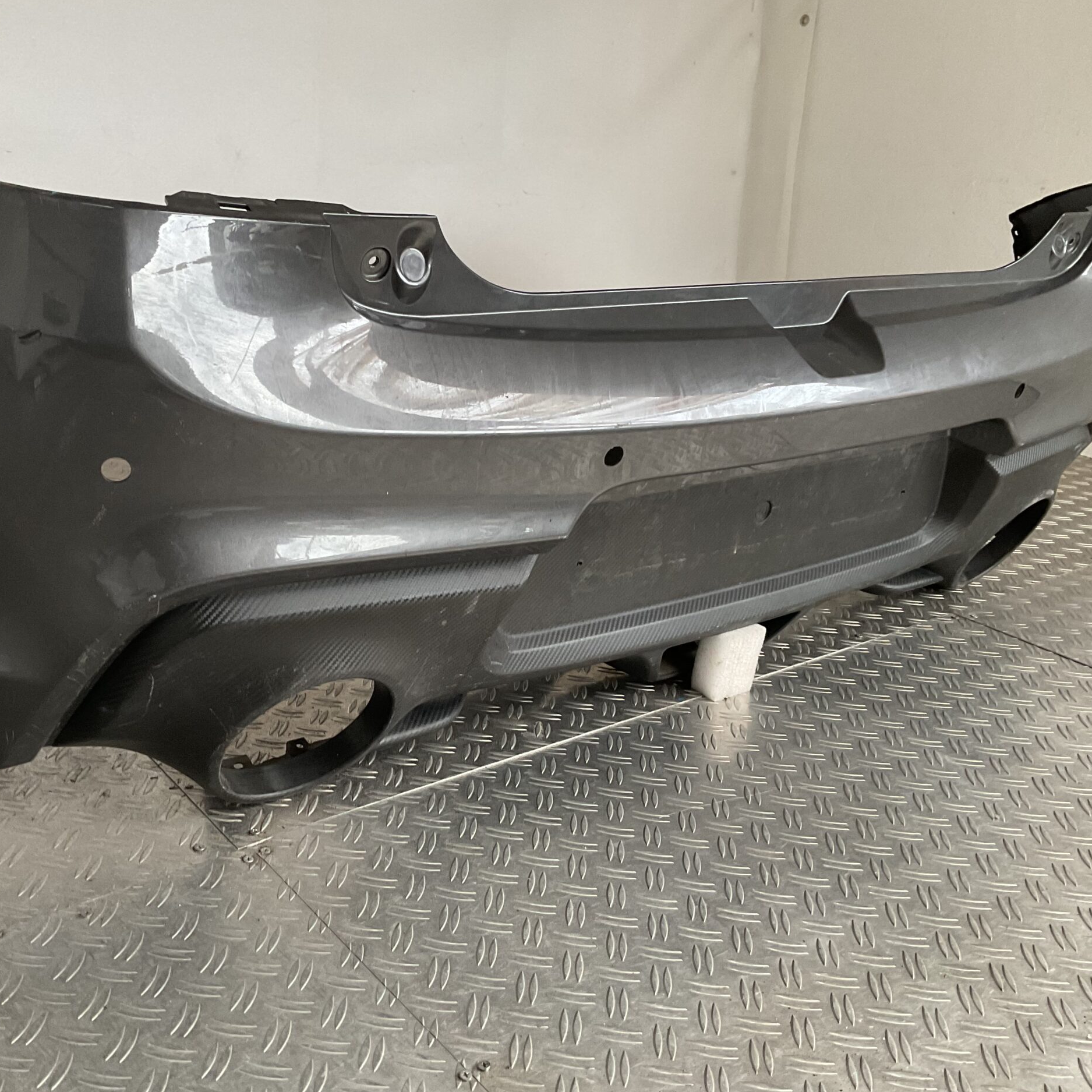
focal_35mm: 35
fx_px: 1249
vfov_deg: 47.2
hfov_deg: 47.0
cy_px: 545
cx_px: 439
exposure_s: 1/50
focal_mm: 3
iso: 125
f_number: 1.8
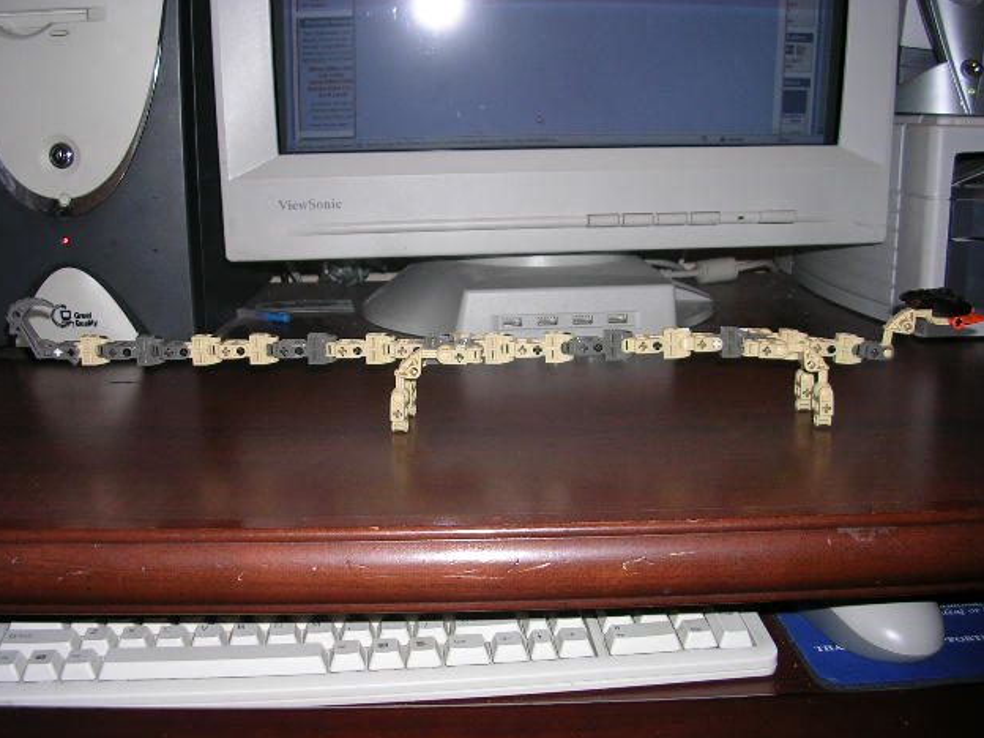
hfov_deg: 47.9
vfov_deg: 36.8
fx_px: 1109
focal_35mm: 39
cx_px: 495
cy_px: 375
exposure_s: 1/60.1
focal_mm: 5.8
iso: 50
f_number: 2.8
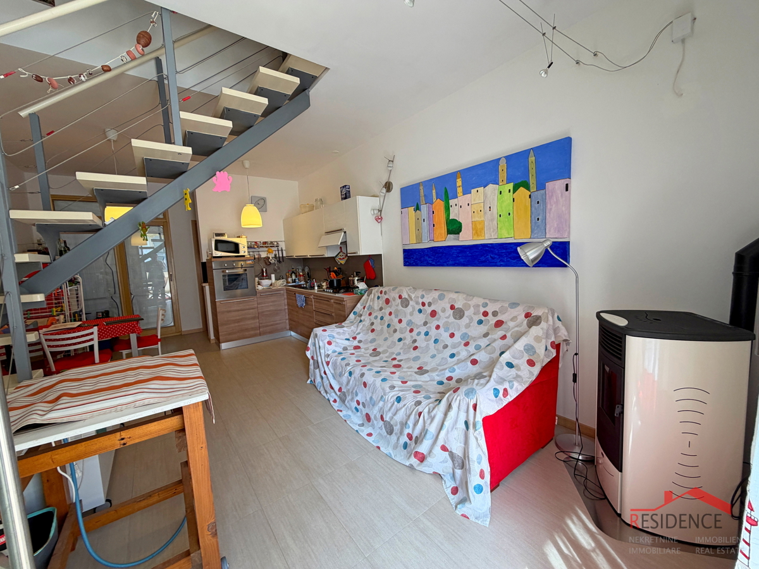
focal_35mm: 14
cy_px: 284
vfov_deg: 85.7
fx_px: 307
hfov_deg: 102.1
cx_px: 380
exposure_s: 1/100
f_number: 2.2
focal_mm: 2.22
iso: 80
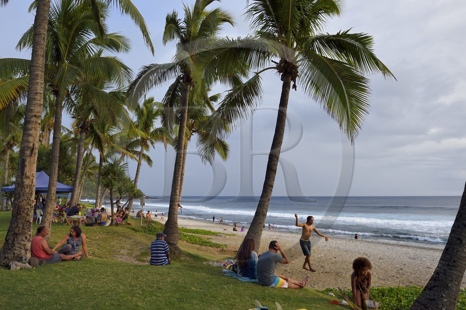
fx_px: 310
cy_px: 155
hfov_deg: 73.8
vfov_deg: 53.1
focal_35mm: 24
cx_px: 233
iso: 800
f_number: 11
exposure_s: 1/250
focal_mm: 24
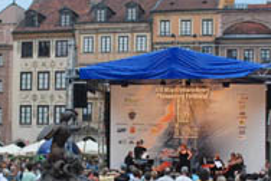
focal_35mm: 72
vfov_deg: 18.9
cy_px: 136
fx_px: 543
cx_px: 112
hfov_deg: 28.0
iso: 1250
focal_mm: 18
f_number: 5.6
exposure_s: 1/125
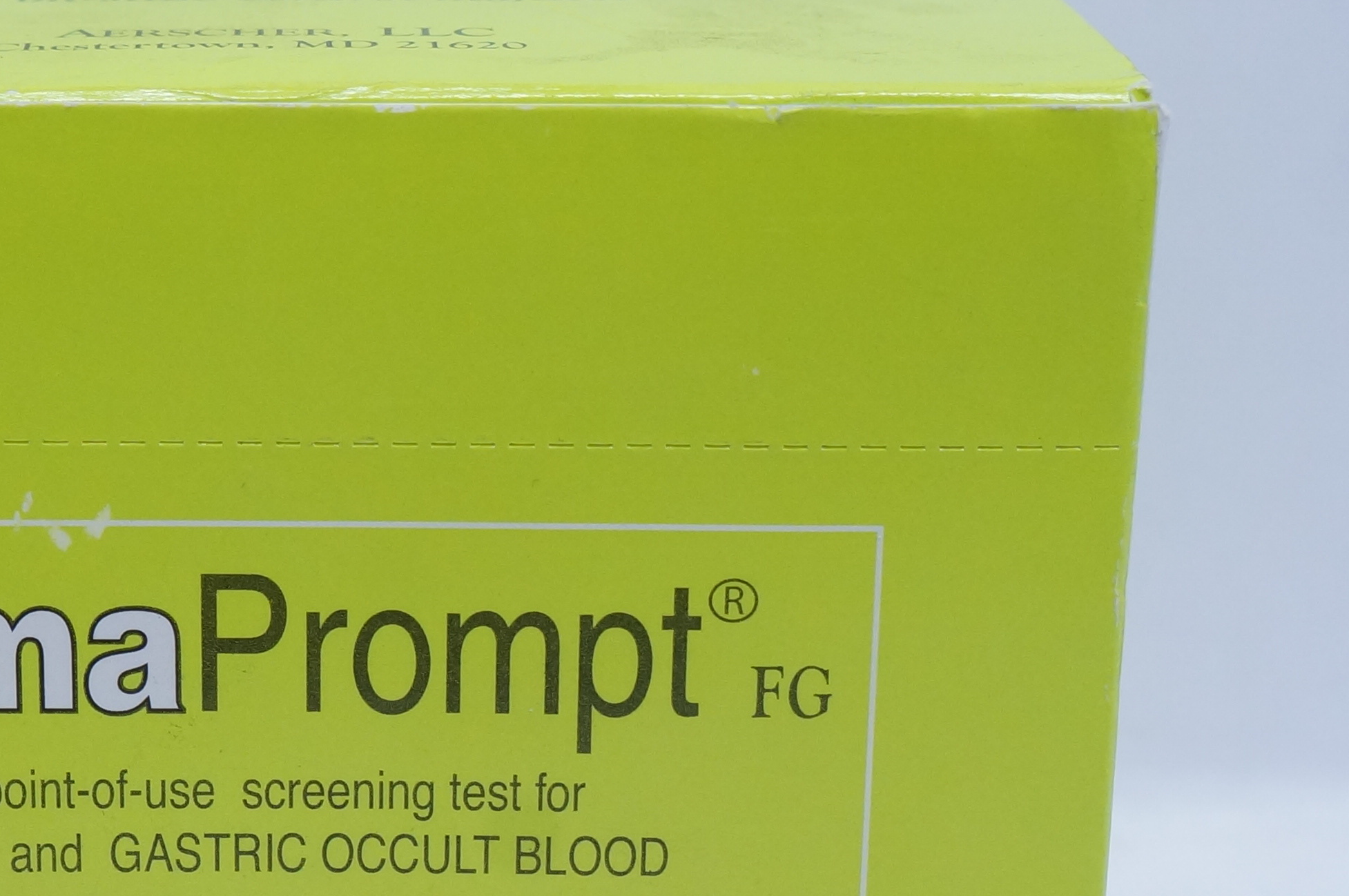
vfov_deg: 14.4
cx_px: 310
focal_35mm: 94
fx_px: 3529
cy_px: 689
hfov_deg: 21.4
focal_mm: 25
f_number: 7.1
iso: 800
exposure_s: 1/60
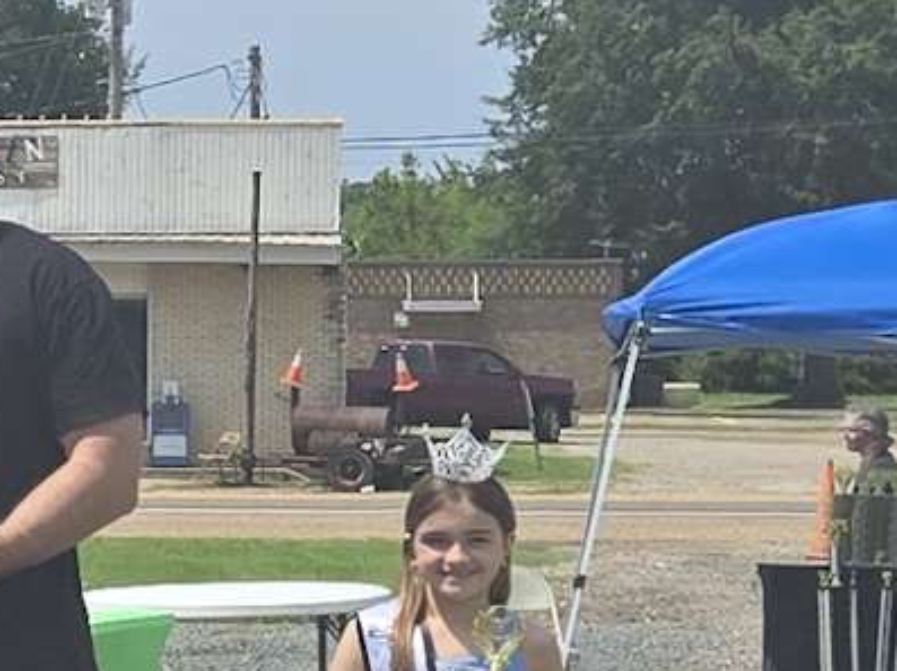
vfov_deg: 24.1
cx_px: 156
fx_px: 1502
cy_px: 662
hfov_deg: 32.2
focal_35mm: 58
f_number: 1.8
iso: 25
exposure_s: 1/2378
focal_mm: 5.4
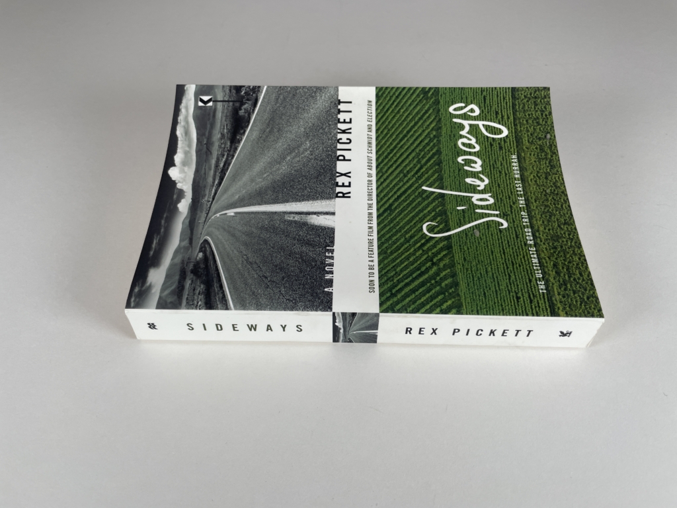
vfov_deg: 53.1
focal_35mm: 26
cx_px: 338
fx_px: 508
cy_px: 254
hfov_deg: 67.3
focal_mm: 4.2
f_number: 1.6
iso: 32
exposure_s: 1/106
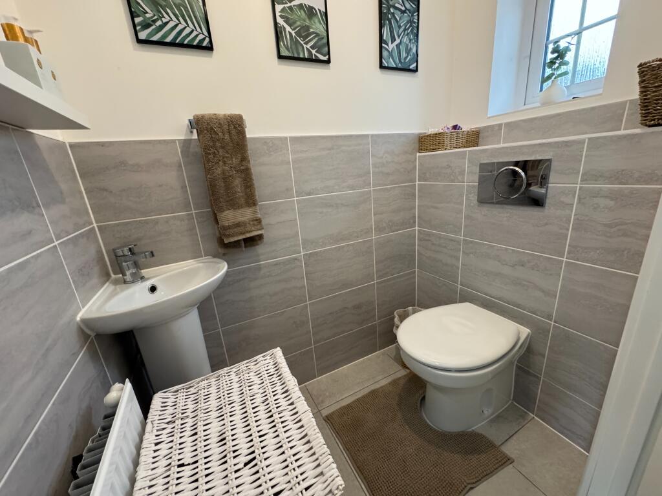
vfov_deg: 85.7
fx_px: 268
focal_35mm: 14
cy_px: 248
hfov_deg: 102.1
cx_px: 331
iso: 320
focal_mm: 2.22
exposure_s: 1/100
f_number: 2.2
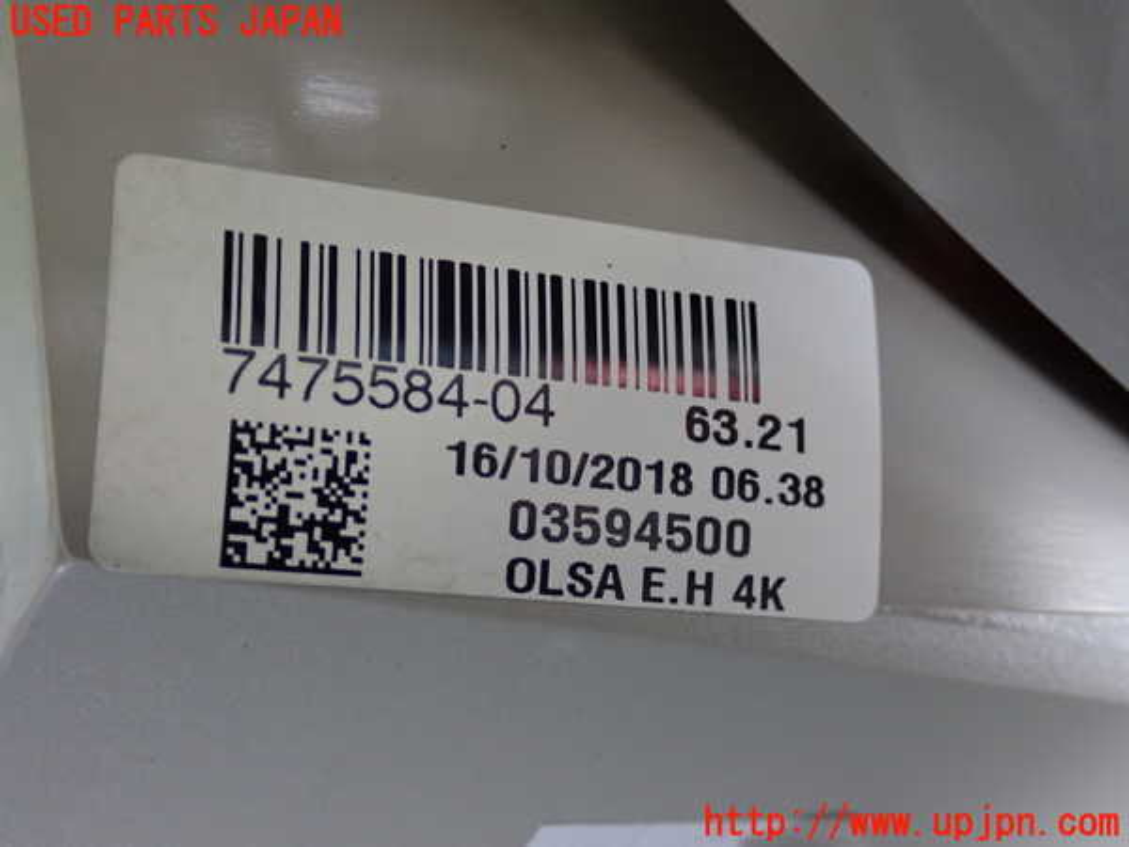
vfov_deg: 27.0
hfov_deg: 35.5
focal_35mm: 54
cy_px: 424
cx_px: 564
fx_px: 1761
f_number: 3.3
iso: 400
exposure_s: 1/50
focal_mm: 9.65
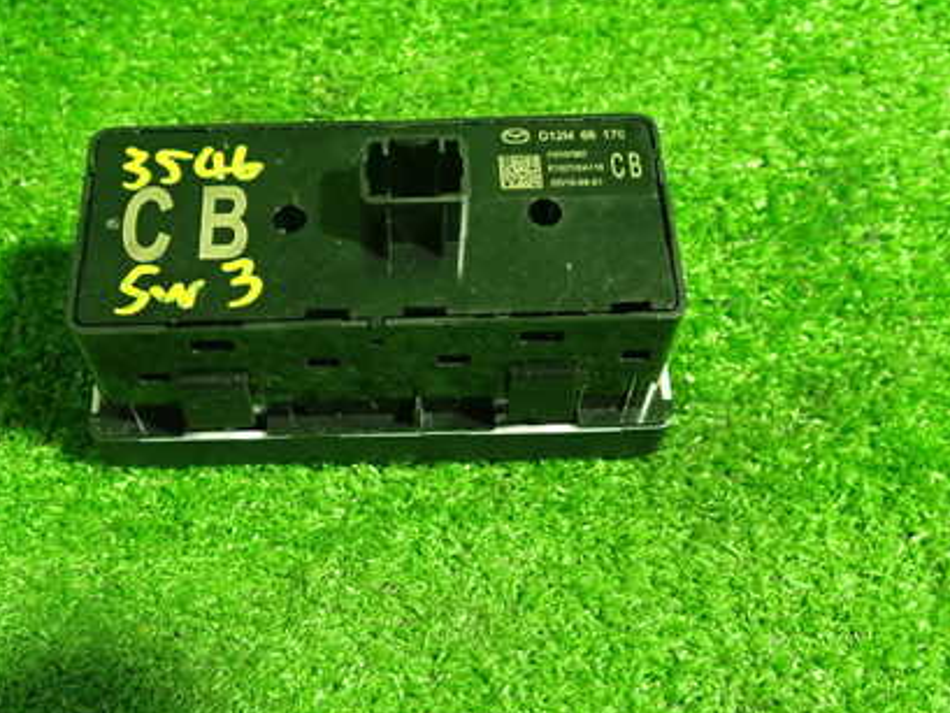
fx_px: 1208
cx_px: 388
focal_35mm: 44
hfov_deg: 42.8
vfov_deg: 32.8
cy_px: 281
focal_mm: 5.4
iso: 640
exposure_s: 1/30
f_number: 2.3
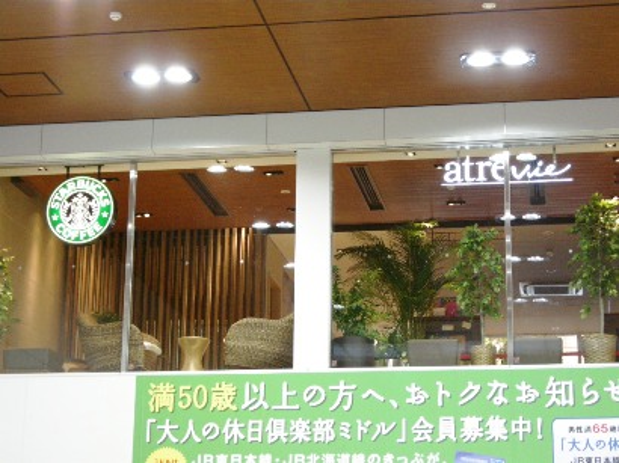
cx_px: 310
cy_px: 232
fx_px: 1555
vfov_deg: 17.0
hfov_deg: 22.5
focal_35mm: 87
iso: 400
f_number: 4.3
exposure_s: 1/19.1
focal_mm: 18.6
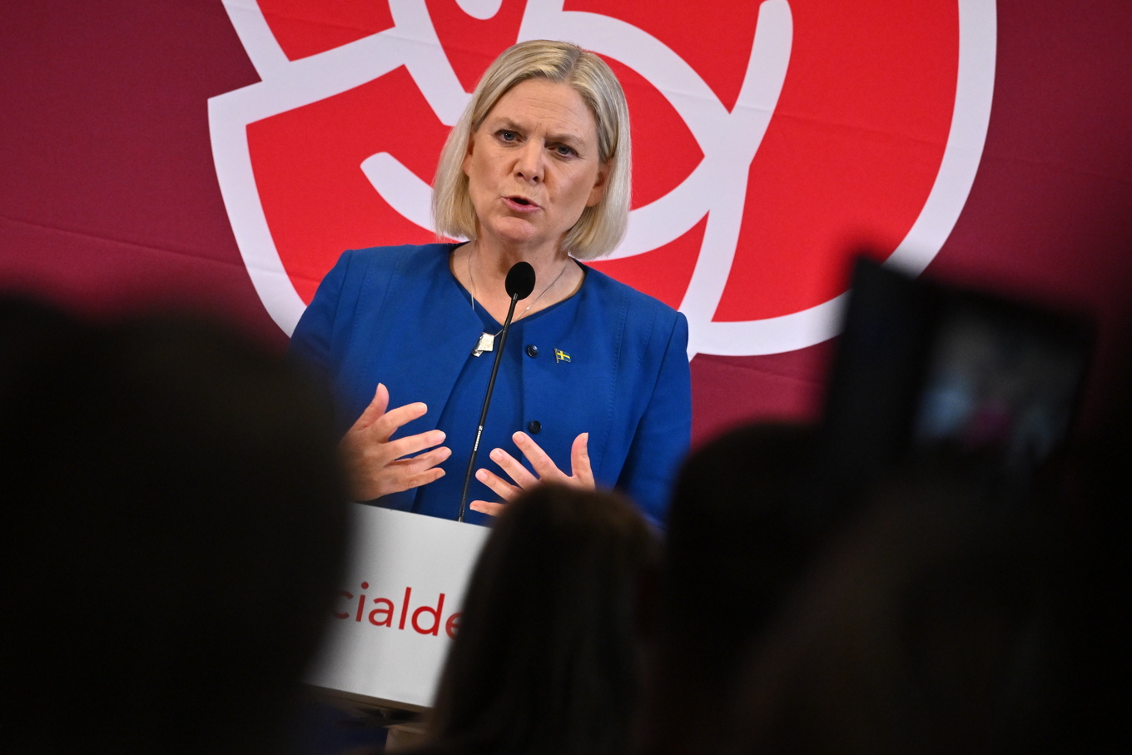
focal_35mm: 200
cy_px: 378
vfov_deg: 6.9
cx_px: 566
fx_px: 6289
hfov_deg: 10.3
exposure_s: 1/320
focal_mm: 200
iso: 2500
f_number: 4.5
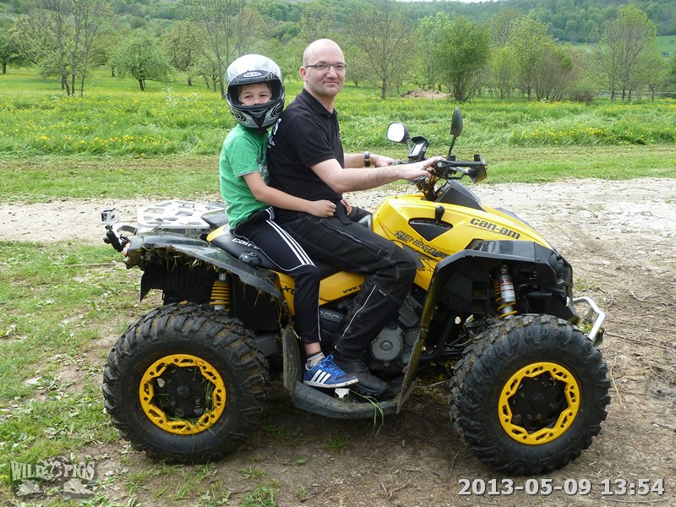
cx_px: 338
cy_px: 254
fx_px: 781
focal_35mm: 40
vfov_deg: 36.0
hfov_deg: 46.8
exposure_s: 1/160
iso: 80
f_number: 4
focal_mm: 6.5
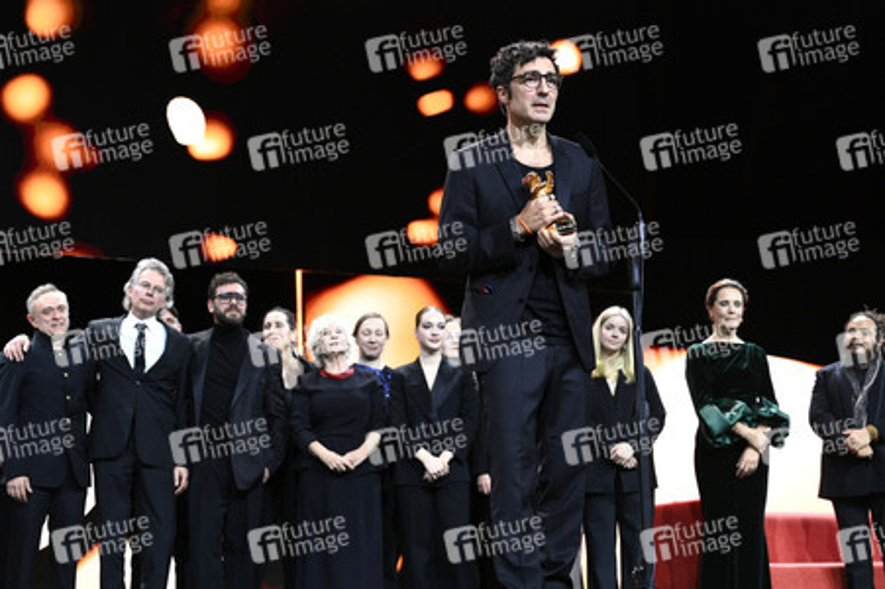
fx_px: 1720
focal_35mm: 70
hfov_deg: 28.9
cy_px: 294
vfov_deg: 19.4
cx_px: 442
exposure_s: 1/250
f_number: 4.5
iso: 5000
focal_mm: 70
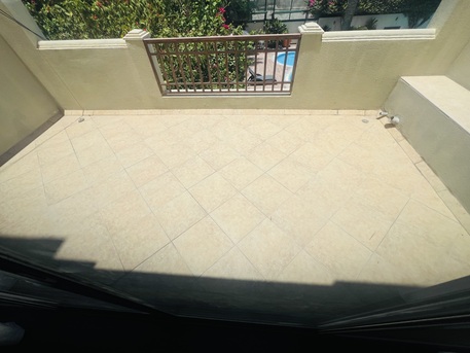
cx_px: 235
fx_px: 177
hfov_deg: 106.2
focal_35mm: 13
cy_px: 176
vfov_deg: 89.9
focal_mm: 1.57
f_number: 1.8
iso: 32
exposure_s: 1/1429
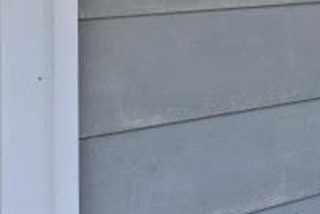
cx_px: 426
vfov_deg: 12.7
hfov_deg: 18.2
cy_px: -78
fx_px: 925
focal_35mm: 104
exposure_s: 1/250
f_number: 6.3
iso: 100
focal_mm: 14
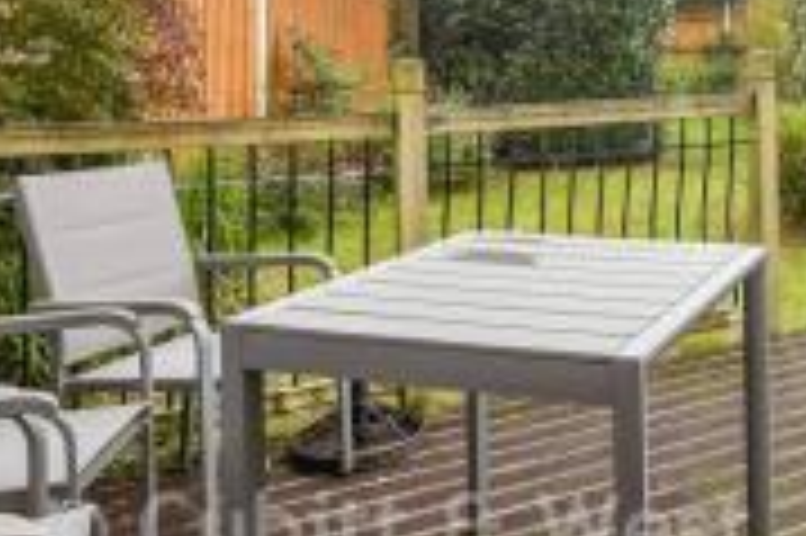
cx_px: 738
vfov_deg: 31.5
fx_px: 895
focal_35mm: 40
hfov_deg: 43.9
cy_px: 38
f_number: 8
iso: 160
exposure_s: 1/80
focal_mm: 10
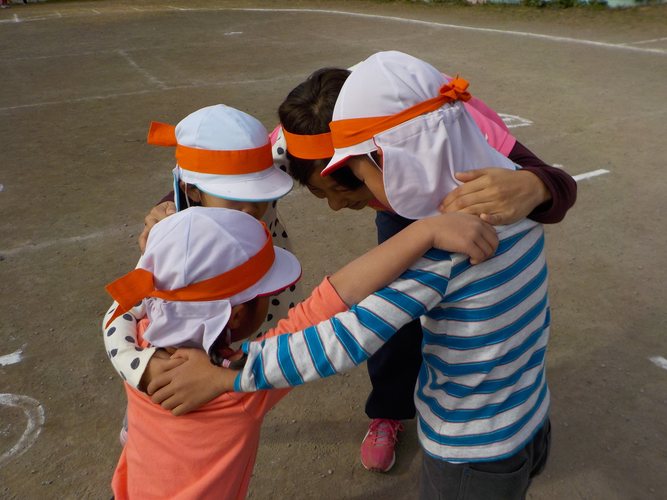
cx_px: 334
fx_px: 578
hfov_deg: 60.0
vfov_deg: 46.8
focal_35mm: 30
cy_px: 250
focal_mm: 4.1
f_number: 3.3
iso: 125
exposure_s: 1/2000
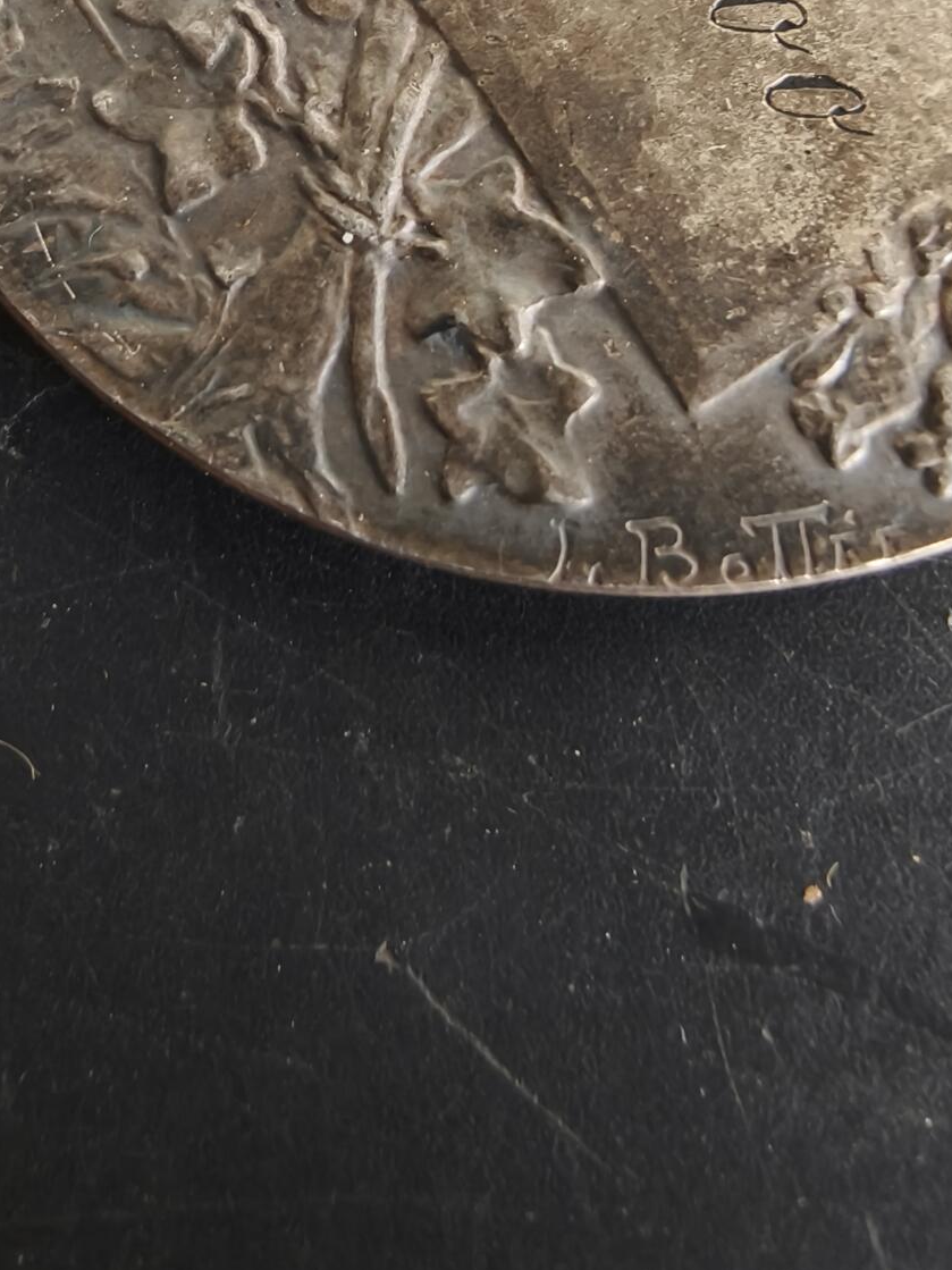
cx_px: 671
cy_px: 510
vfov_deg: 49.8
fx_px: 1357
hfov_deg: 38.0
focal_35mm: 37
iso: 640
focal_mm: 2.32
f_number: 2
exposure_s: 1/50
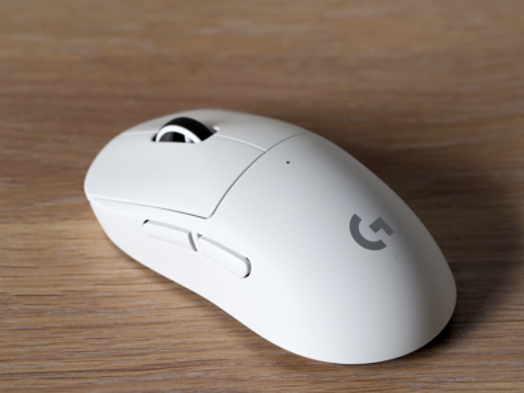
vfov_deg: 12.3
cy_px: 196
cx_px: 262
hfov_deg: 16.4
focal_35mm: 120
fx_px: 1817
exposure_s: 1/160
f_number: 4.5
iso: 640
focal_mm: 60
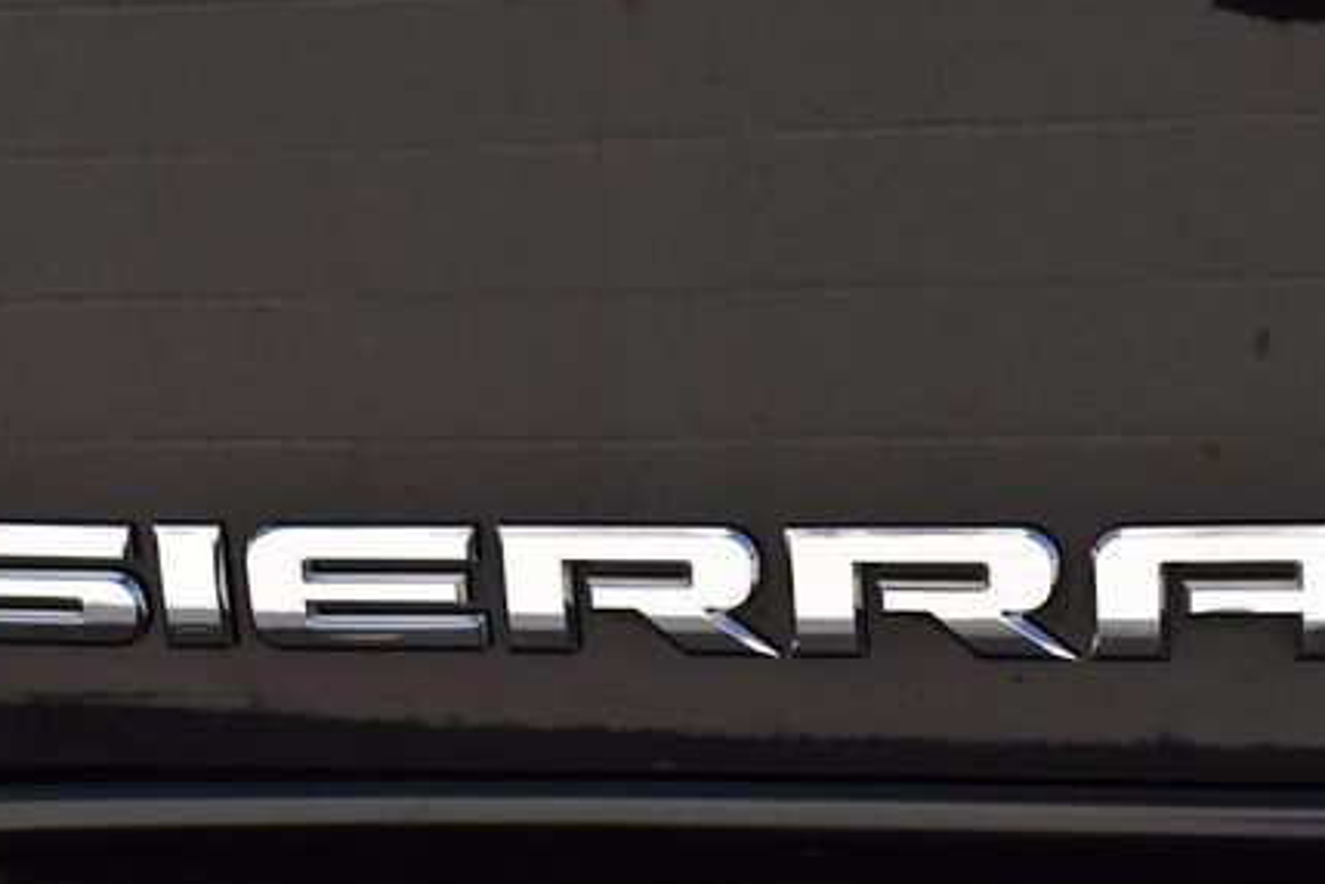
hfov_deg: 26.6
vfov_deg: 17.9
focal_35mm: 76
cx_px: 602
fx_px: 2797
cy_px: 600
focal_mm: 34
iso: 400
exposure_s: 1/400
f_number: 11
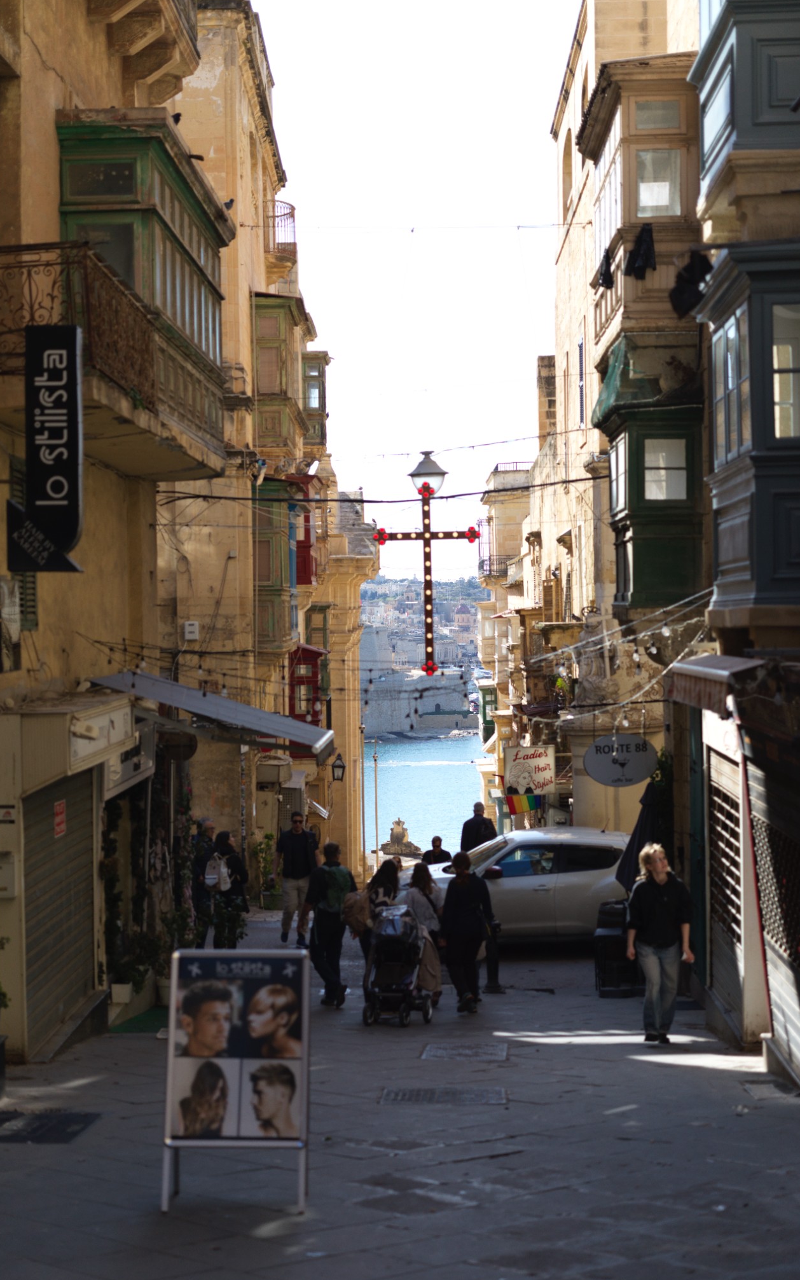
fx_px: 1919
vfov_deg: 36.9
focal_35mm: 55
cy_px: 645
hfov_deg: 23.5
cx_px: 362
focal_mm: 65
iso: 400
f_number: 2.8
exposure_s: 1/2000
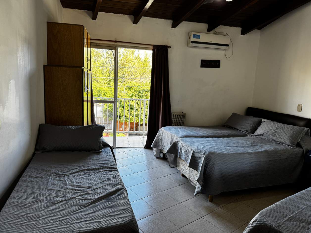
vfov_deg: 56.8
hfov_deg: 71.6
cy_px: 116
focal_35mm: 24
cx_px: 156
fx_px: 216
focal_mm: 6.76
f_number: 1.78
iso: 100
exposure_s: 1/121
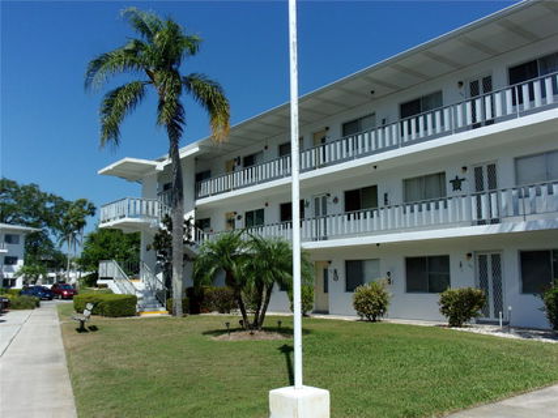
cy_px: 209
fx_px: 580
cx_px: 279
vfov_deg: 39.6
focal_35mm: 36
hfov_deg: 51.4
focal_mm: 6.4
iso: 80
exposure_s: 1/150
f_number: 11.8
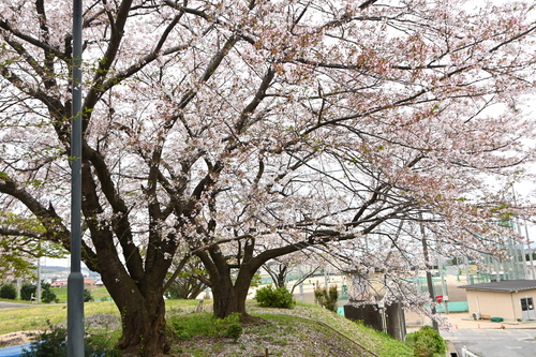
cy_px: 178
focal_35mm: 30
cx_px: 268
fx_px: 446
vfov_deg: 43.6
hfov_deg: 61.9
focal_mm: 20
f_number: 5.6
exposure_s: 1/125
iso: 100
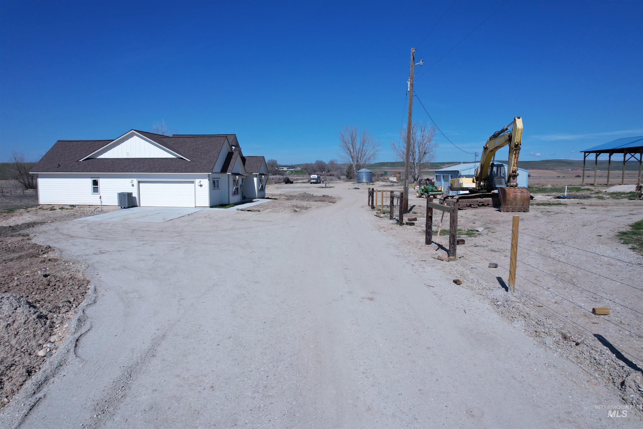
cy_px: 214
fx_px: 393
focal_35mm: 22
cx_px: 322
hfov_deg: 78.6
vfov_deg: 57.2
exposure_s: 1/800
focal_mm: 8.38
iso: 110
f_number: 2.8
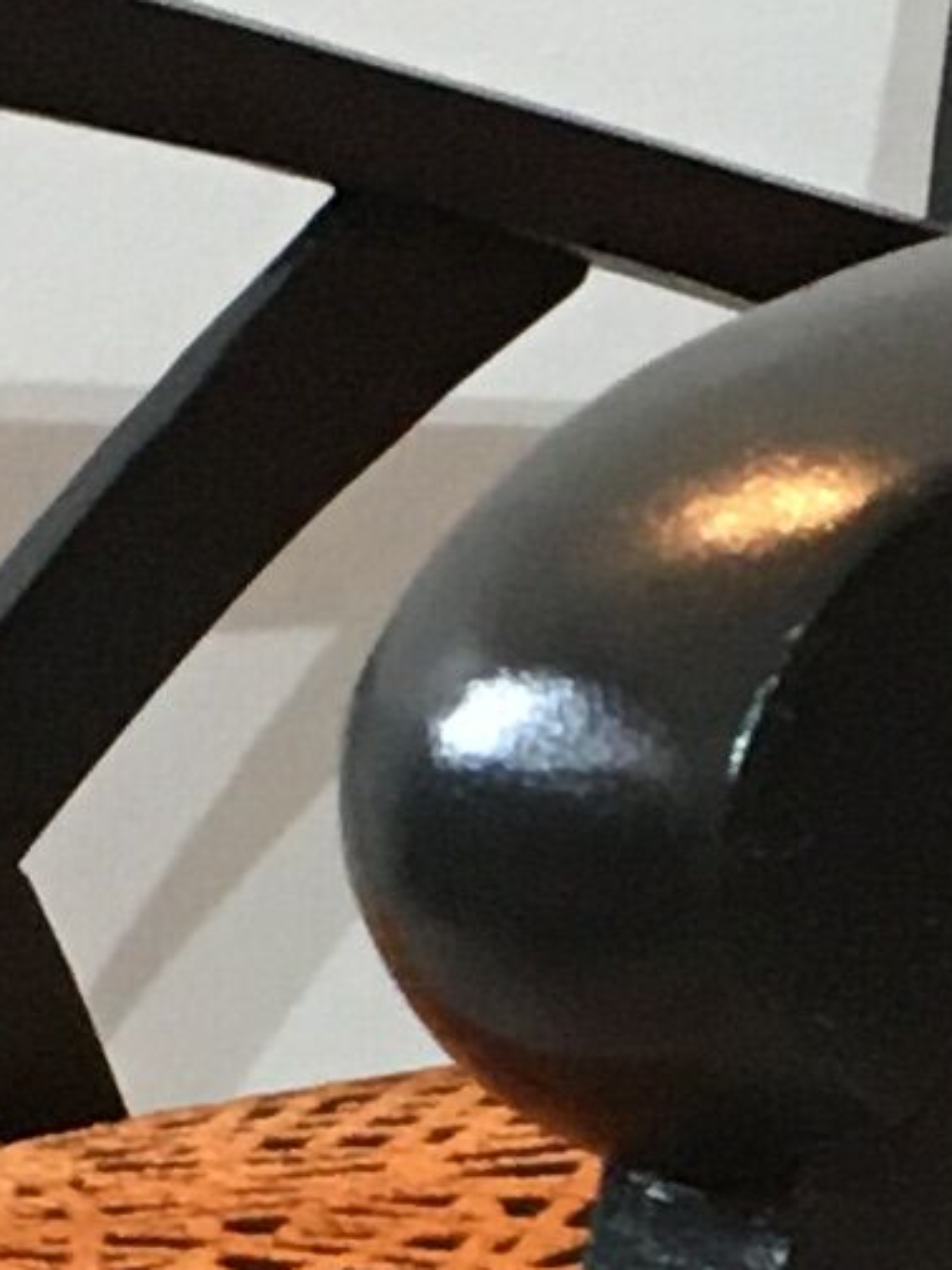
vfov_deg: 8.5
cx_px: 960
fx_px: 8507
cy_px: 1194
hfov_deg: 6.4
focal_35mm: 232
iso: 160
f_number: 2.2
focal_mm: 4.15
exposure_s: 1/33
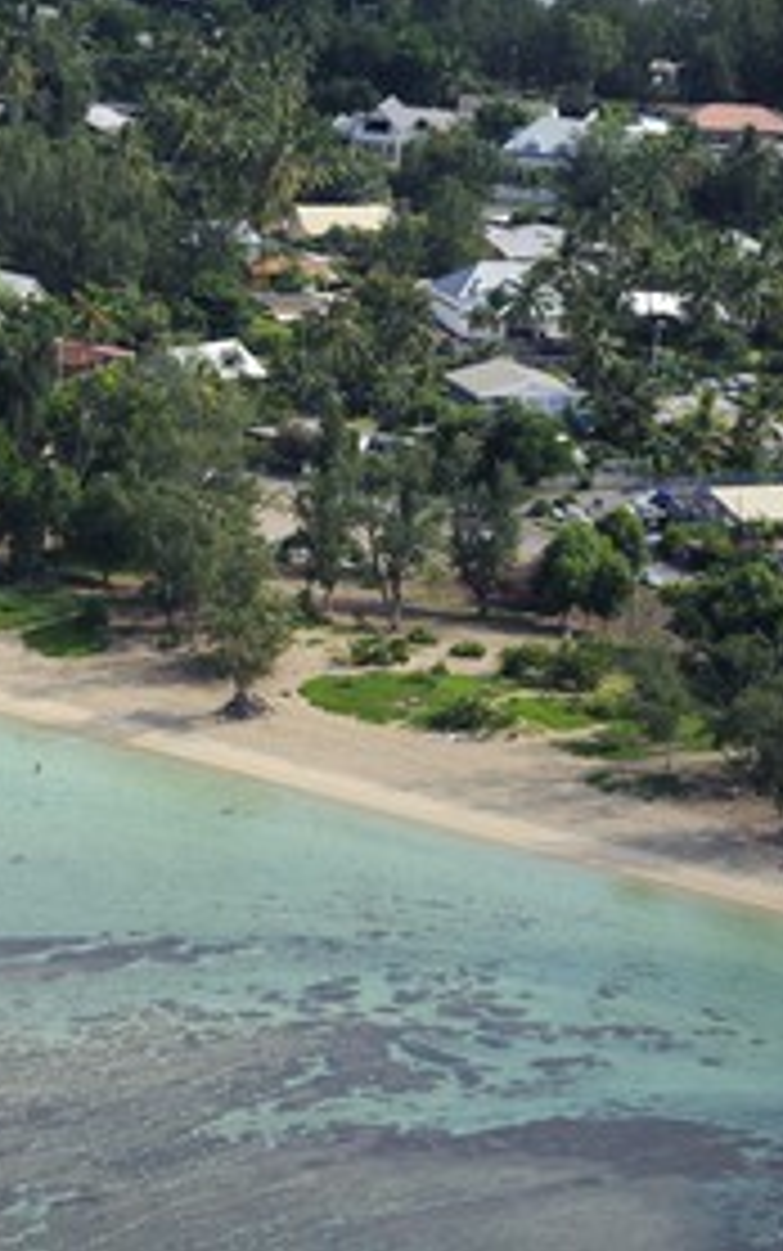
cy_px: 626
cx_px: -63
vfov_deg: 6.8
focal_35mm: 308
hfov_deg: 4.3
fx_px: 10505
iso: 800
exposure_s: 1/1250
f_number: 10
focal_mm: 200
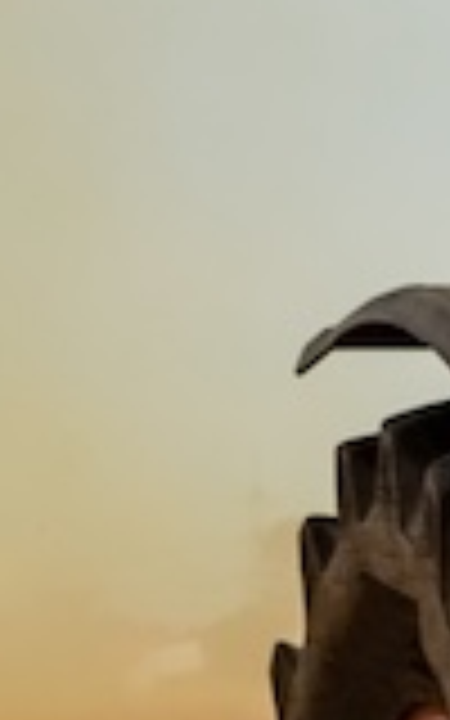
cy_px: -166
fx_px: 5455
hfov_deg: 4.7
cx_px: -22
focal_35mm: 278
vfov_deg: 7.5
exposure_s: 1/400
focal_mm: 55
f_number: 9
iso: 100
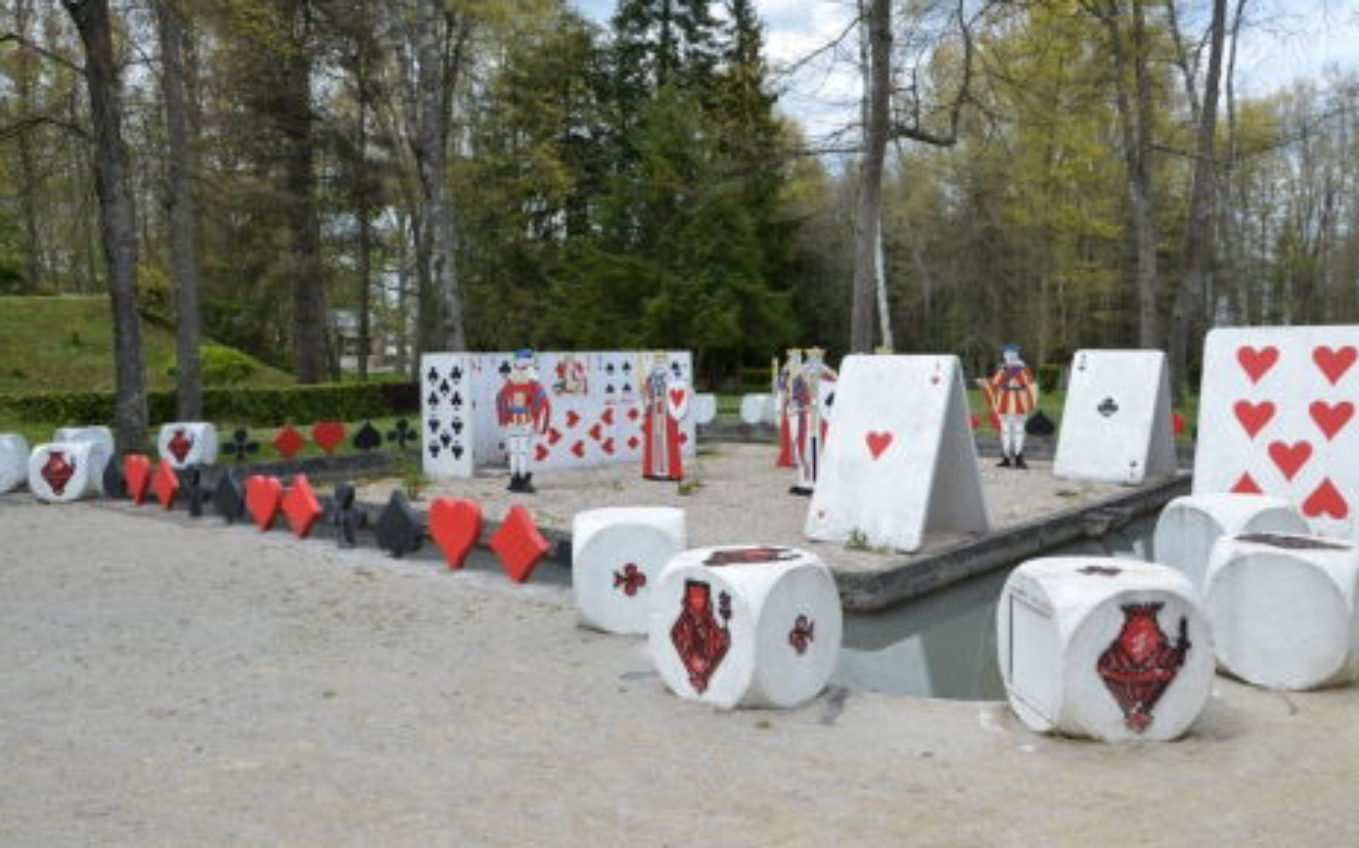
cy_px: 402
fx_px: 1037
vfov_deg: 44.5
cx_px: 687
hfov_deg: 66.5
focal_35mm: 28
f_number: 9
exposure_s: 1/640
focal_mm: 18
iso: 400
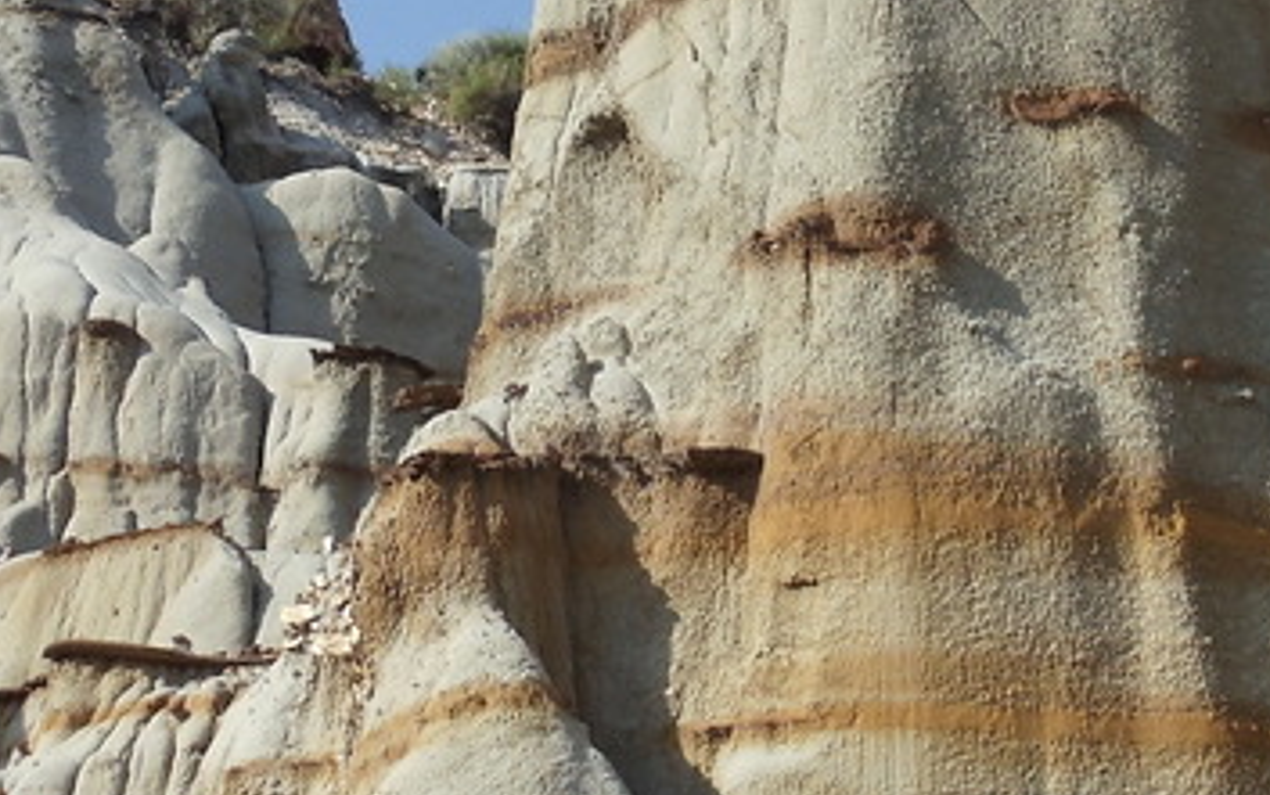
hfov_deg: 15.8
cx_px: 813
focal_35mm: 132
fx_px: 4571
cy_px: 295
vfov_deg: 9.9
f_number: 7.1
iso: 100
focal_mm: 6
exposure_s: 1/250
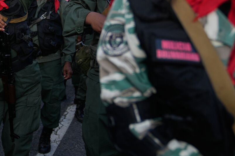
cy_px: 15
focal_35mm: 68
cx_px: 15
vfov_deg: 19.6
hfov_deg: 28.3
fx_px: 444
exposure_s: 1/1000
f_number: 2.8
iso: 200
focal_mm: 31
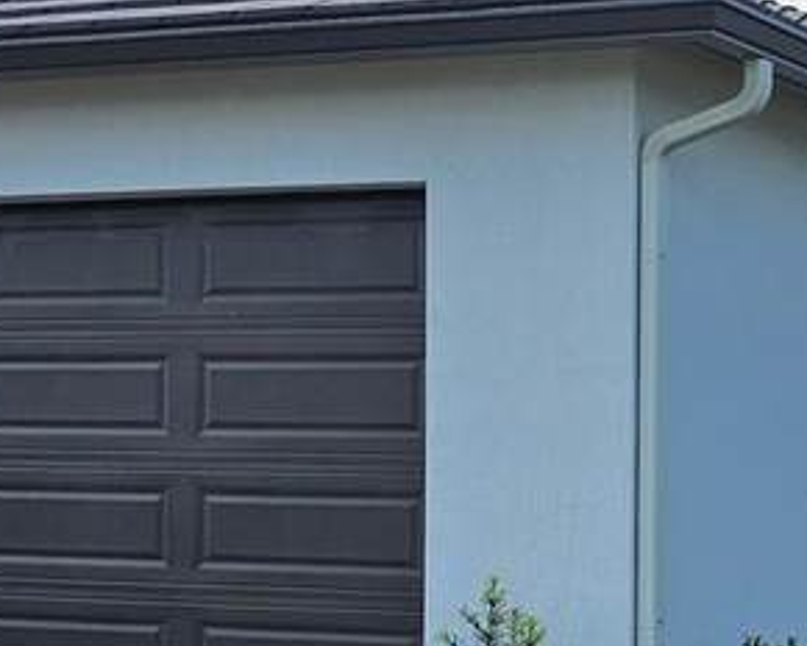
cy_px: 512
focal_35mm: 99
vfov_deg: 15.5
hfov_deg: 19.2
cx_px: 626
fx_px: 2365
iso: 10
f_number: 1.7
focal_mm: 6.3
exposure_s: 1/887
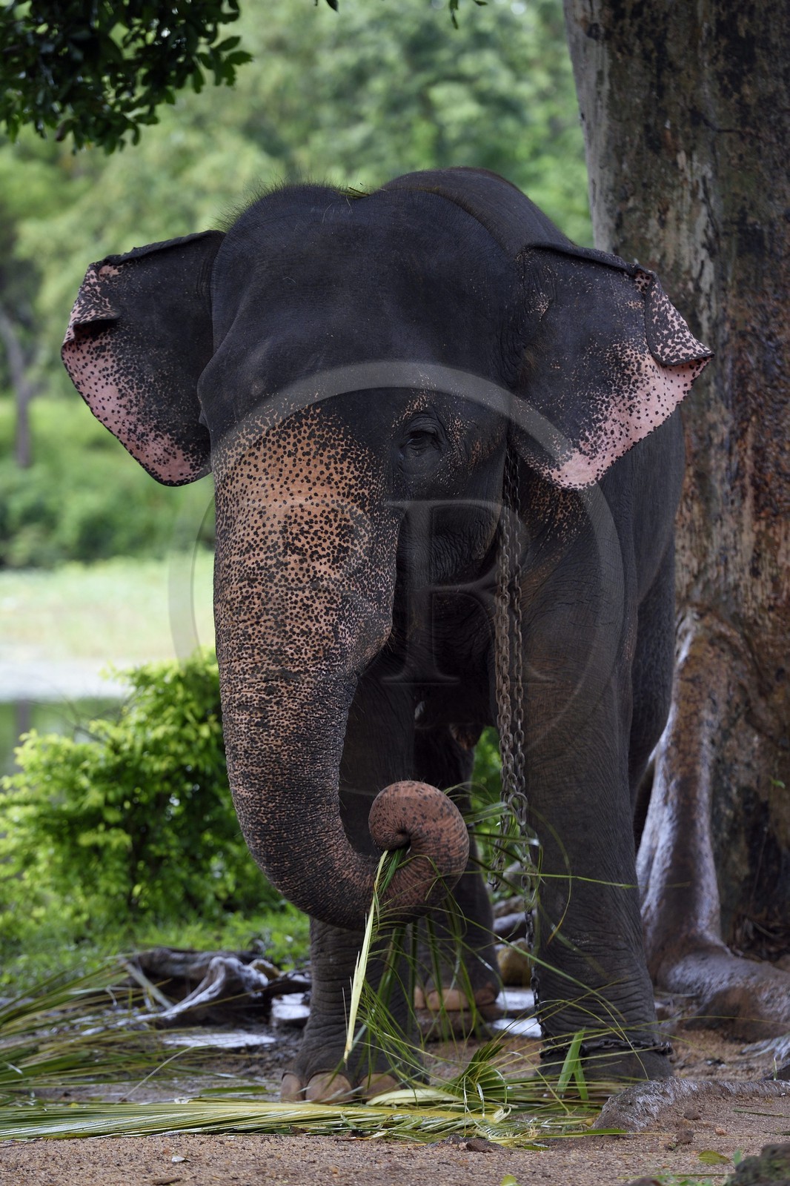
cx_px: 395
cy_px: 593
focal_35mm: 185
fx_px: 6092
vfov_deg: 11.1
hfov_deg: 7.4
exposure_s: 1/250
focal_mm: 185
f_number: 4
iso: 400
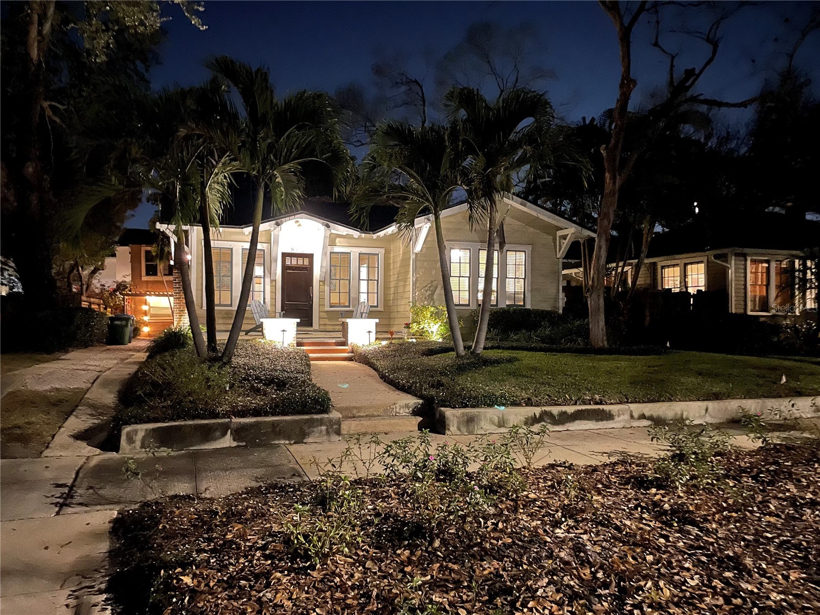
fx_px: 616
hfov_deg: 67.3
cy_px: 308
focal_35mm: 26
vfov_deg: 53.1
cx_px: 410
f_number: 1.6
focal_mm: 4.2
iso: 500
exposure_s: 1/4
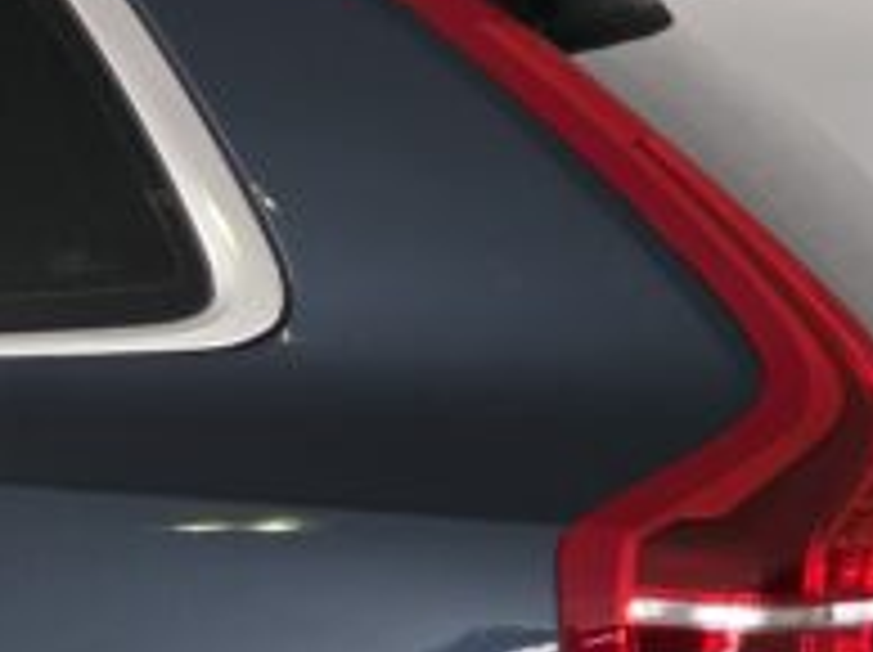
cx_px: -594
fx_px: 2393
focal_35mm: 95
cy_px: 567
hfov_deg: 17.6
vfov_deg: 15.4
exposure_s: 1/100
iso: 1000
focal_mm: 6.3
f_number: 1.7
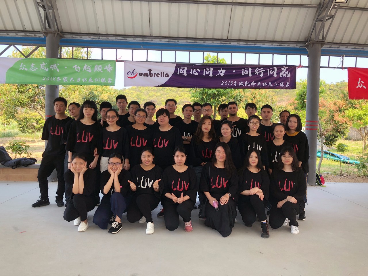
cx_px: 184
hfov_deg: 63.4
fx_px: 298
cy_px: 138
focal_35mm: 28
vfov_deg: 49.7
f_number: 1.8
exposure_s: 1/123
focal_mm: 4
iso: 20
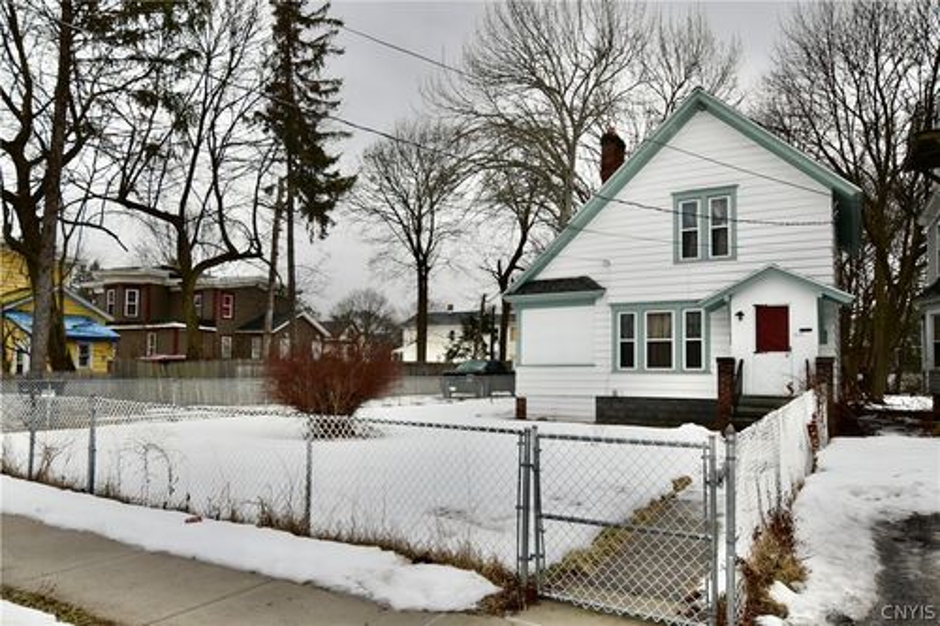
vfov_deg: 63.2
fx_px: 509
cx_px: 470
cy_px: 313
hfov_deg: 85.4
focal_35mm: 20
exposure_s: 1/200
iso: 140
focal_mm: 13
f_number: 4
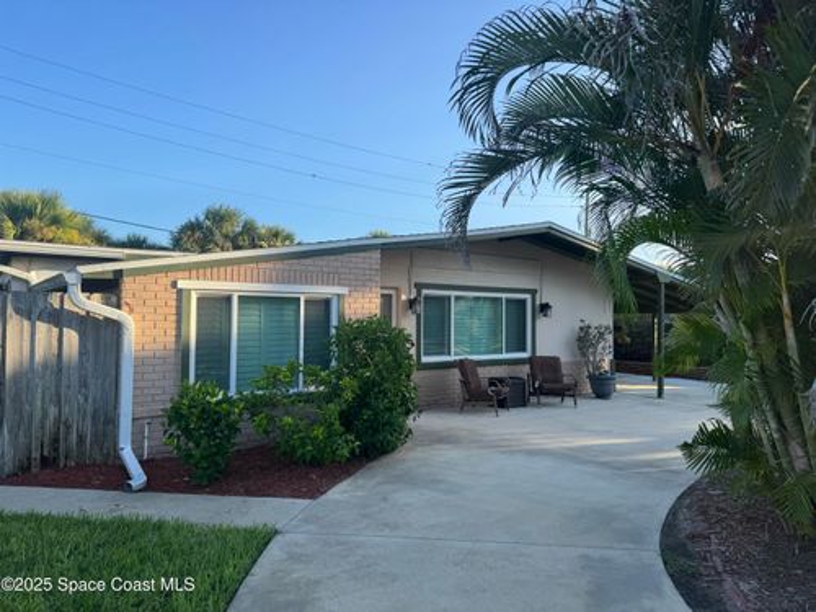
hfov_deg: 71.6
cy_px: 306
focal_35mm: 24
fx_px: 566
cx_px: 408
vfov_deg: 56.8
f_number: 1.78
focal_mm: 6.76
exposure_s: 1/1238
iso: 80
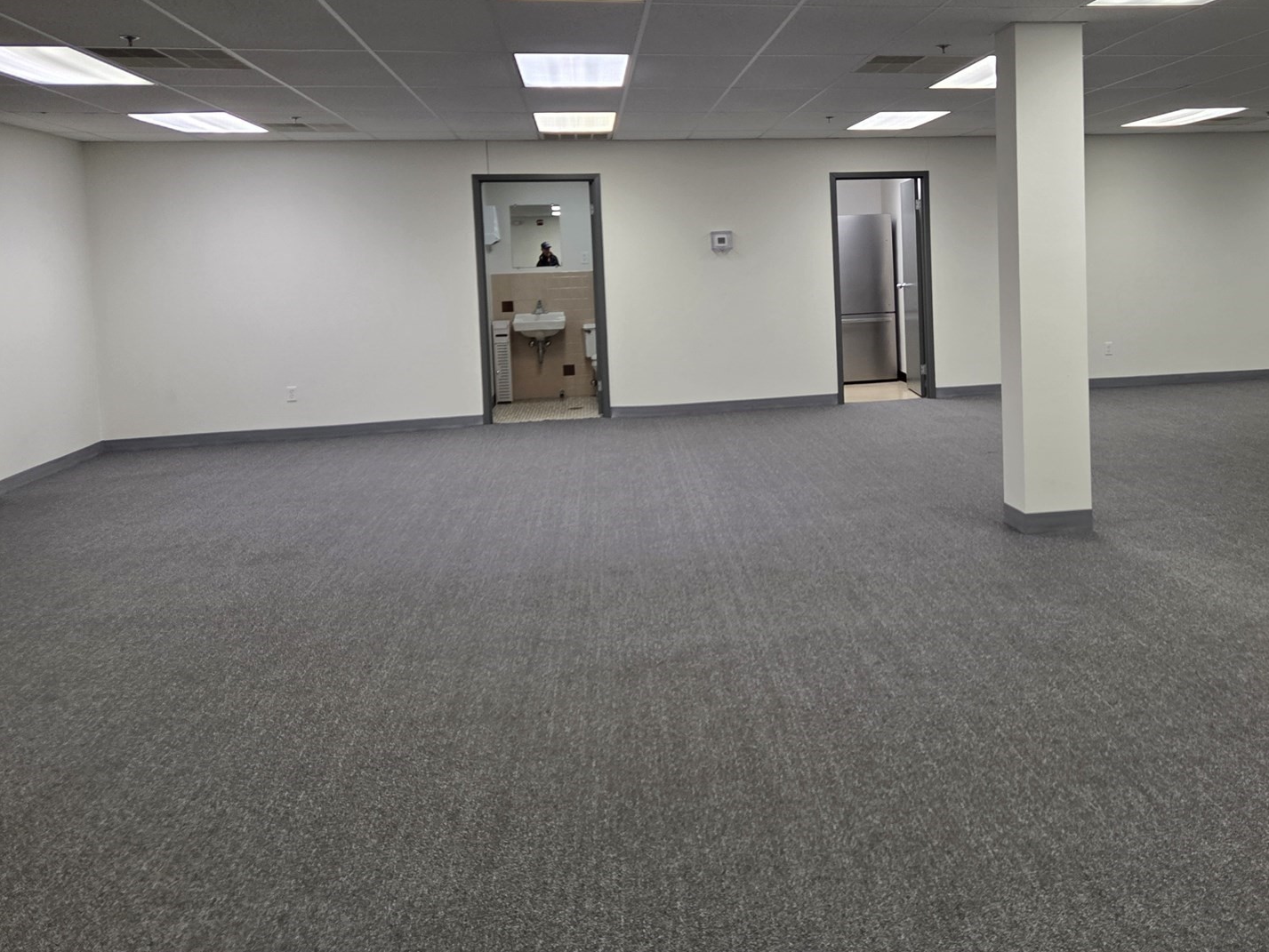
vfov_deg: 42.4
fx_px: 1210
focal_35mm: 33
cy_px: 325
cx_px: 867
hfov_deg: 54.0
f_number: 1.8
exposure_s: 1/120
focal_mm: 5.4
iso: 125
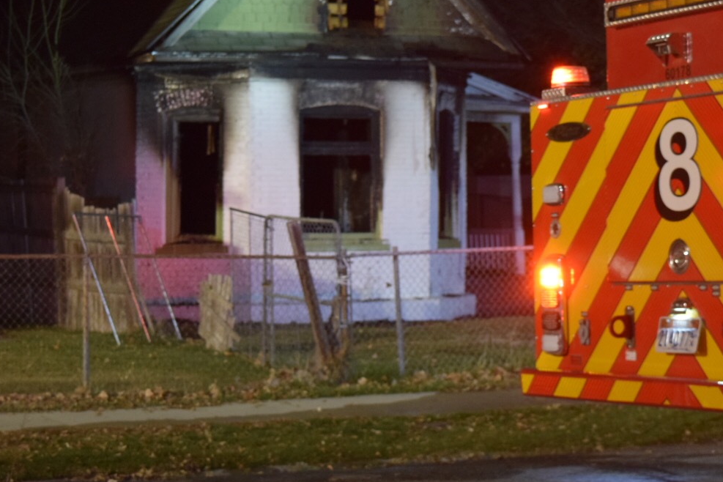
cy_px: 164
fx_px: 2225
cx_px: 505
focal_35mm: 111
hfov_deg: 18.4
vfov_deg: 12.3
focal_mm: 45
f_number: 5
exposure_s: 1/60
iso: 2000
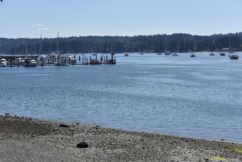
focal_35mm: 82
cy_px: 81
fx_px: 551
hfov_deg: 24.8
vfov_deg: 16.7
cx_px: 121
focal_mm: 82
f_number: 9
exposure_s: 1/320
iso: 100
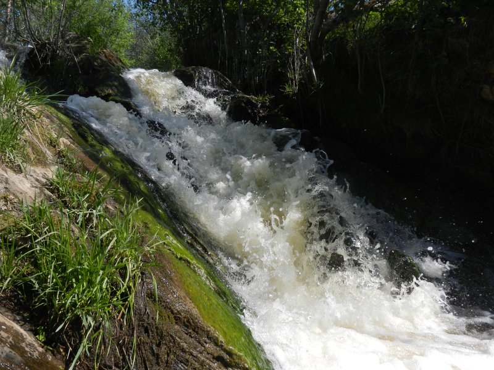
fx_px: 414
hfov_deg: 61.7
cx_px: 247
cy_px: 185
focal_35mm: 29
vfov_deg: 48.2
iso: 160
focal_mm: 5.1
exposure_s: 1/1250
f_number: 3.6
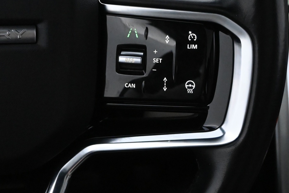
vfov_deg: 21.4
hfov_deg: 31.7
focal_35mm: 63
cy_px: 66
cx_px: 119
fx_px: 508
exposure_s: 1/100
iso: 6400
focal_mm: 24.5
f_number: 4.2
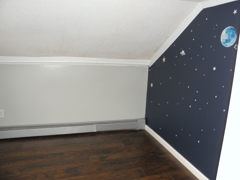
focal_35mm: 28
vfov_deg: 49.7
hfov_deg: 63.4
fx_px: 194
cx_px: 120
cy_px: 90
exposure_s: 1/30
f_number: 3.5
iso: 200
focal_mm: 5
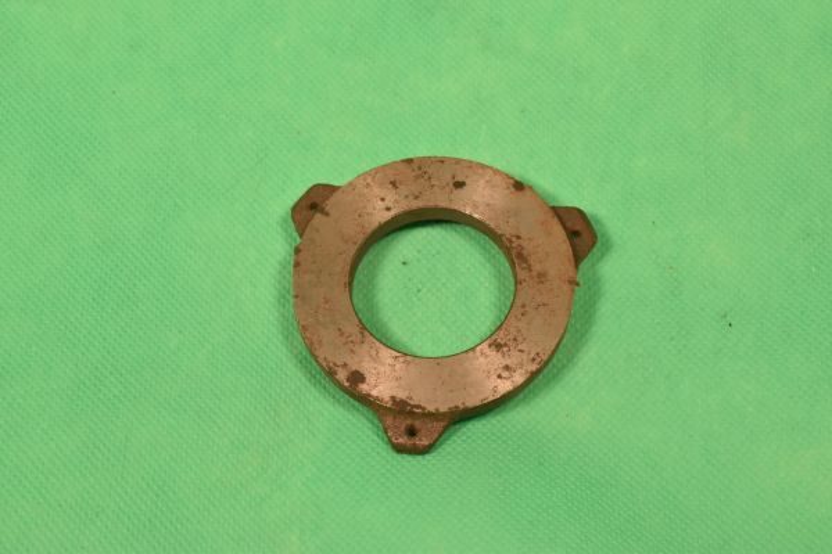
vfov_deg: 16.6
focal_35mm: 82
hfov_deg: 24.6
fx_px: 1907
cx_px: 416
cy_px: 277
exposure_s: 1/100
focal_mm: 55
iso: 1600
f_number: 20
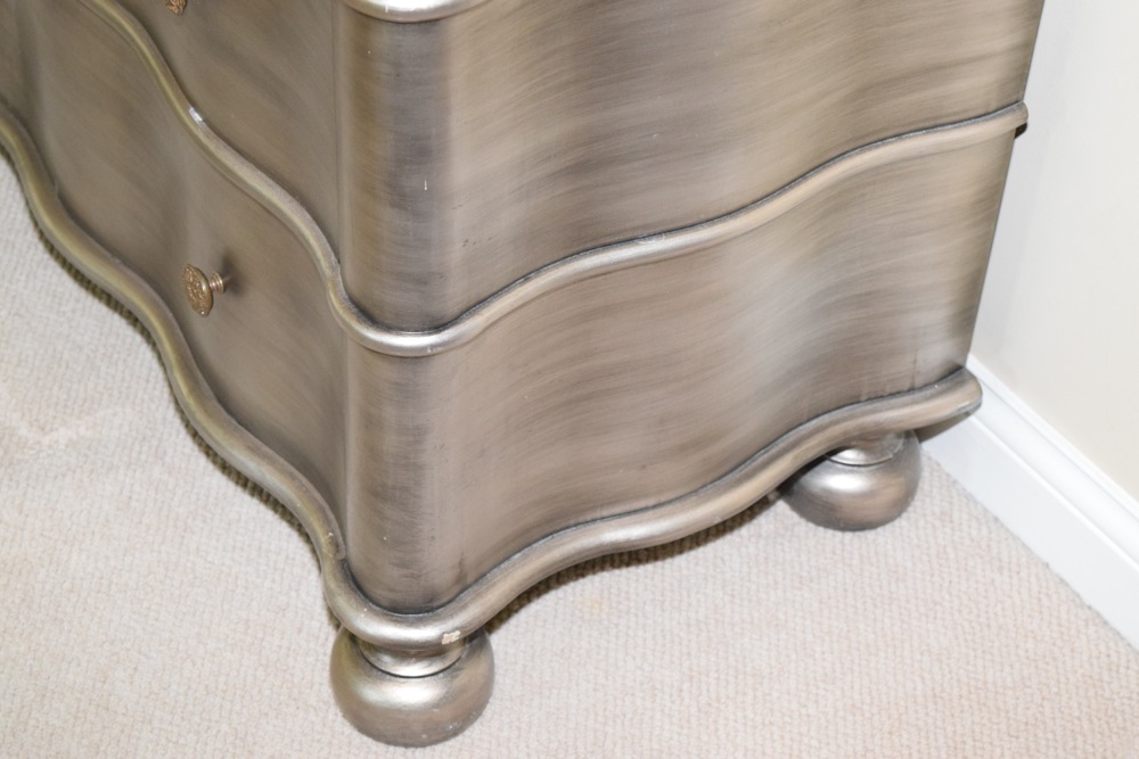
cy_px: 380
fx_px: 2468
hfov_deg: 26.0
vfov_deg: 17.5
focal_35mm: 78
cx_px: 570
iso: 2800
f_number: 5.6
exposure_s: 1/60
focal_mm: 52
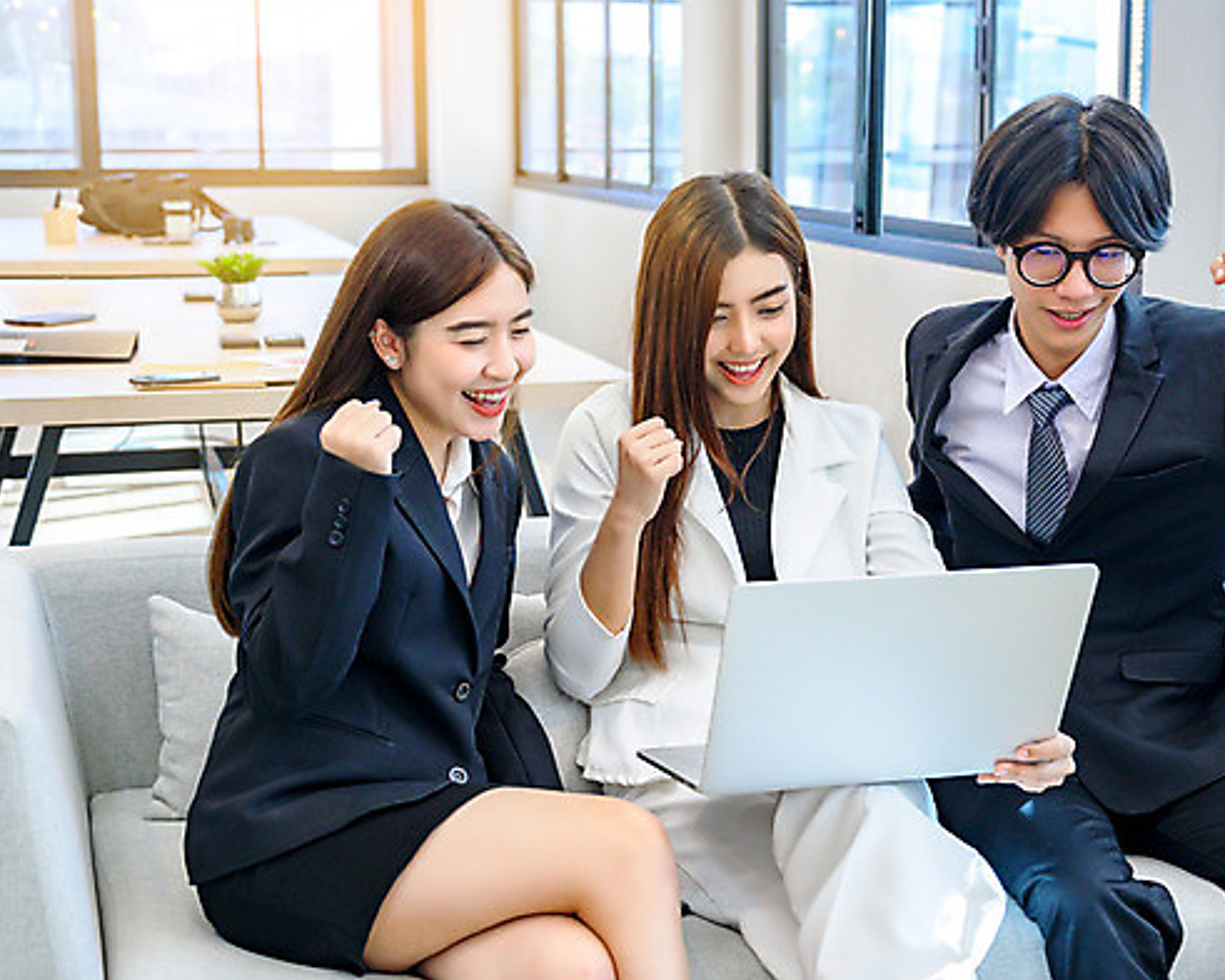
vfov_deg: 28.1
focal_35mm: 54
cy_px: 484
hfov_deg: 34.6
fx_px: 1958
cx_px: 743
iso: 1000
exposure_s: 1/160
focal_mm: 47
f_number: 4
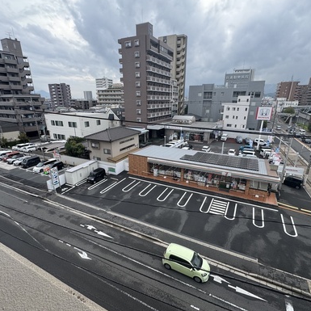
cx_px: 158
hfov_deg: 80.7
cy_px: 162
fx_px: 183
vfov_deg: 80.7
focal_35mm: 18
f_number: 2.2
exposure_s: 1/476
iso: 40
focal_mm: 2.22
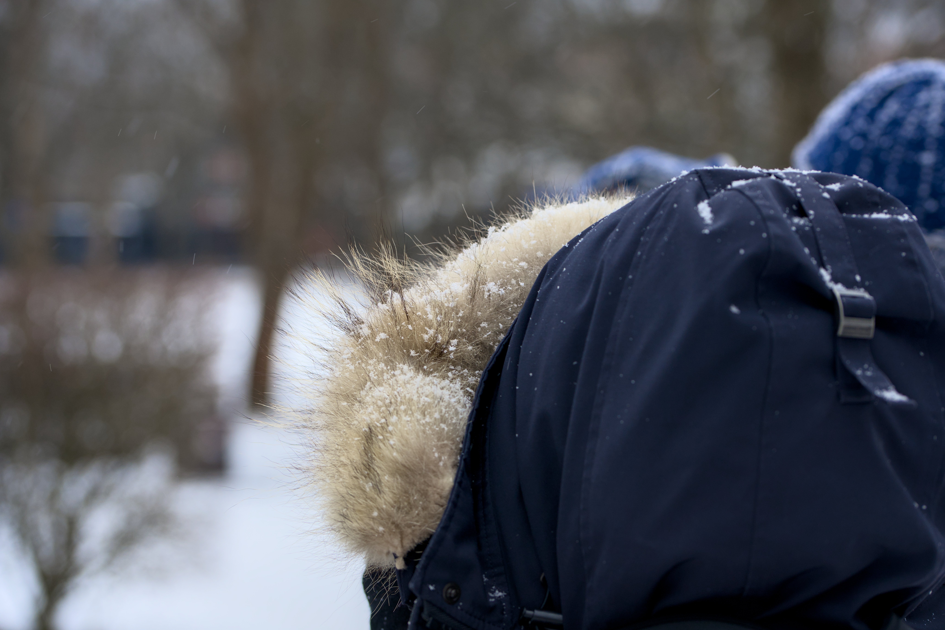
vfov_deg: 12.9
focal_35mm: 106
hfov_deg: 19.3
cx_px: 476
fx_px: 2782
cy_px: 317
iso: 500
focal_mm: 105
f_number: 5.6
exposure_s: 1/125
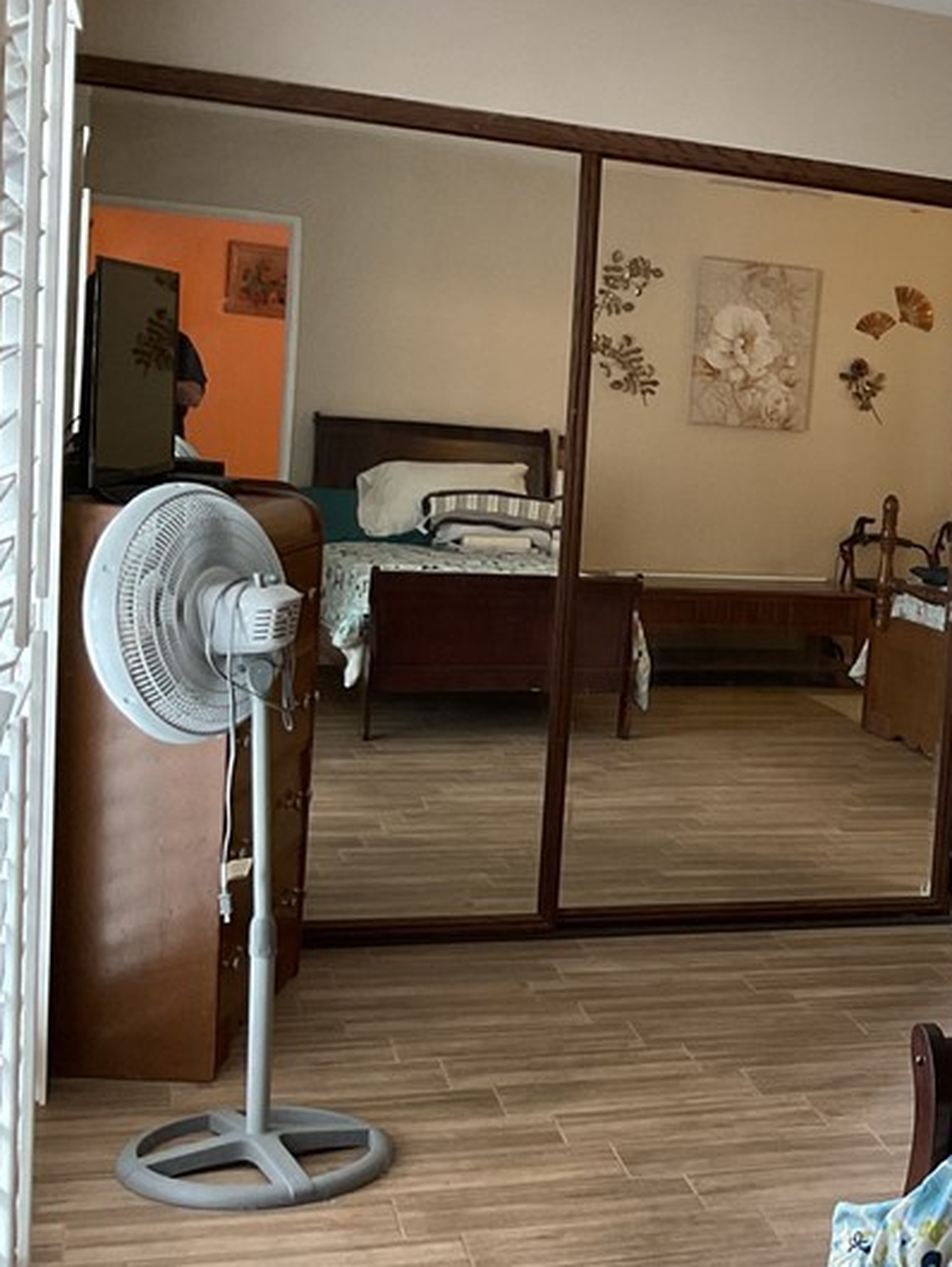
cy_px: 657
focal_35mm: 56
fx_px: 2052
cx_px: 1139
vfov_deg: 34.3
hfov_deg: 23.8
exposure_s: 1/60
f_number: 1.8
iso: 125
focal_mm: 3
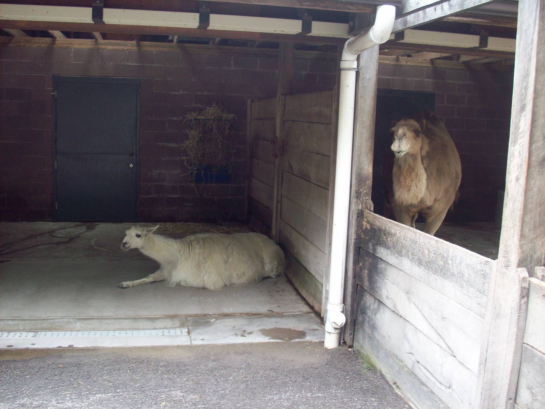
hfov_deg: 50.1
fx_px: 583
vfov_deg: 38.7
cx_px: 272
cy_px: 204
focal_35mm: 37
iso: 80
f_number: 2.8
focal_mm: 6.2
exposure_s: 1/49.7
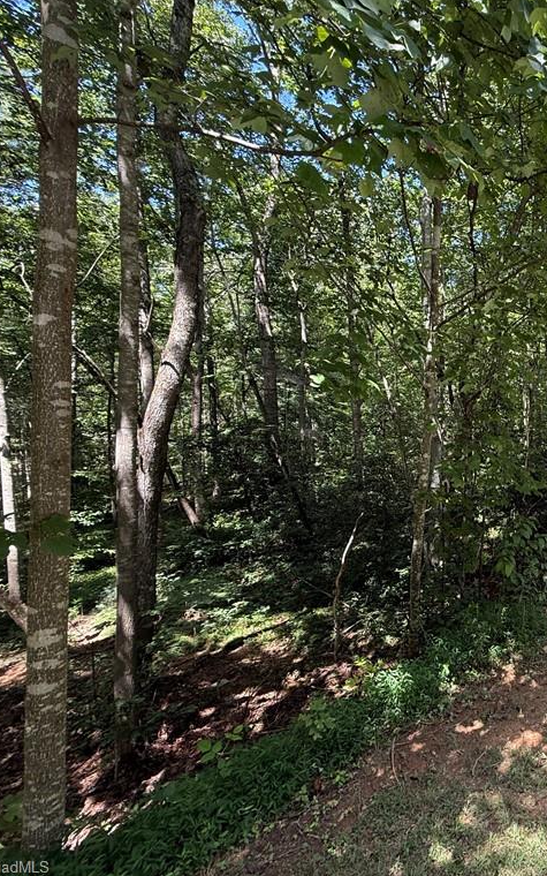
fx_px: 477
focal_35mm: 20
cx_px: 556
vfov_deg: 85.1
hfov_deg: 48.3
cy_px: 436
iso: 80
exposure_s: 1/99
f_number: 2.2
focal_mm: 2.22
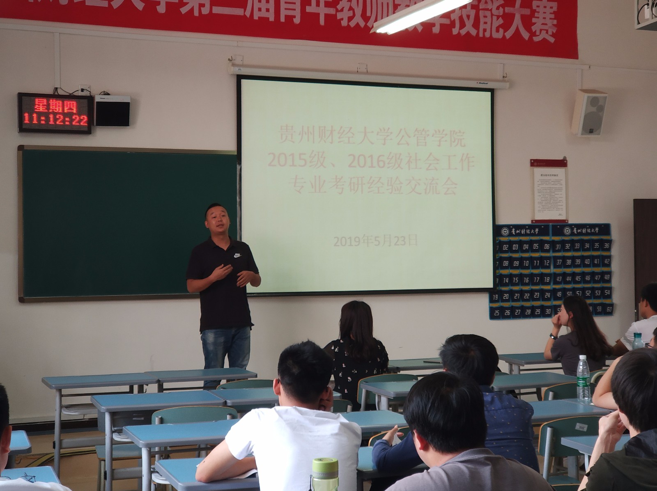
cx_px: 328
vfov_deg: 28.0
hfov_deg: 36.9
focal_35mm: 52
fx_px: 986
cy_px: 246
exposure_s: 1/50
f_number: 2.6
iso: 250
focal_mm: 6.06
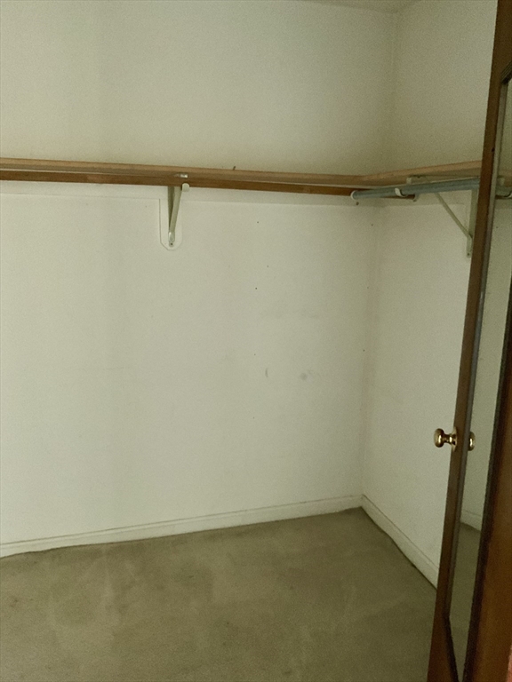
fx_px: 572
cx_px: 256
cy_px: 341
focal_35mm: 29
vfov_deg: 61.7
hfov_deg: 48.2
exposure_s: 1/40
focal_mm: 3
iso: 320
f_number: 1.8
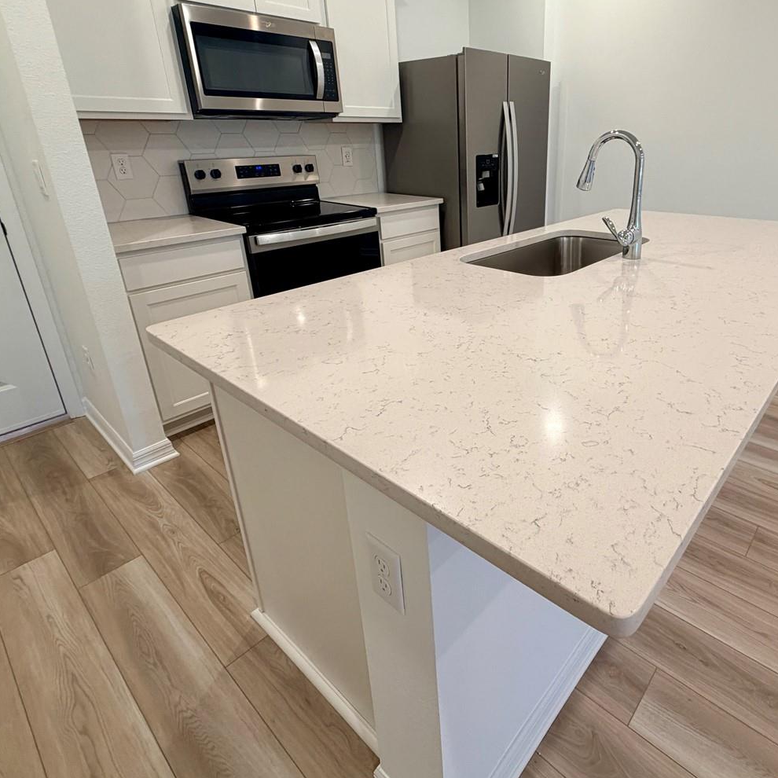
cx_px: 485
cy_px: 326
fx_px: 509
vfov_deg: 74.3
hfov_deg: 73.6
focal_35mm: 20
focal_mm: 2.22
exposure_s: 1/120
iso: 200
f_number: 2.2
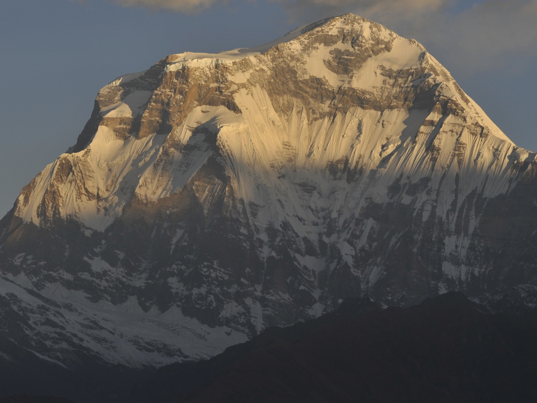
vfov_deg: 5.5
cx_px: 328
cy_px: 183
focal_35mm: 270
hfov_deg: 7.3
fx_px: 4187
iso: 250
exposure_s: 1/250
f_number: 14
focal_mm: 200
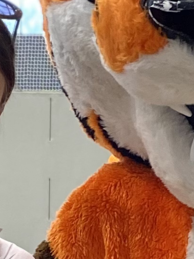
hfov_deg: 7.7
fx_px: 1443
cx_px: 79
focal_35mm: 193
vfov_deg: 10.2
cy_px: 214
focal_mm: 4.25
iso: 125
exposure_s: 1/119
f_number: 1.8
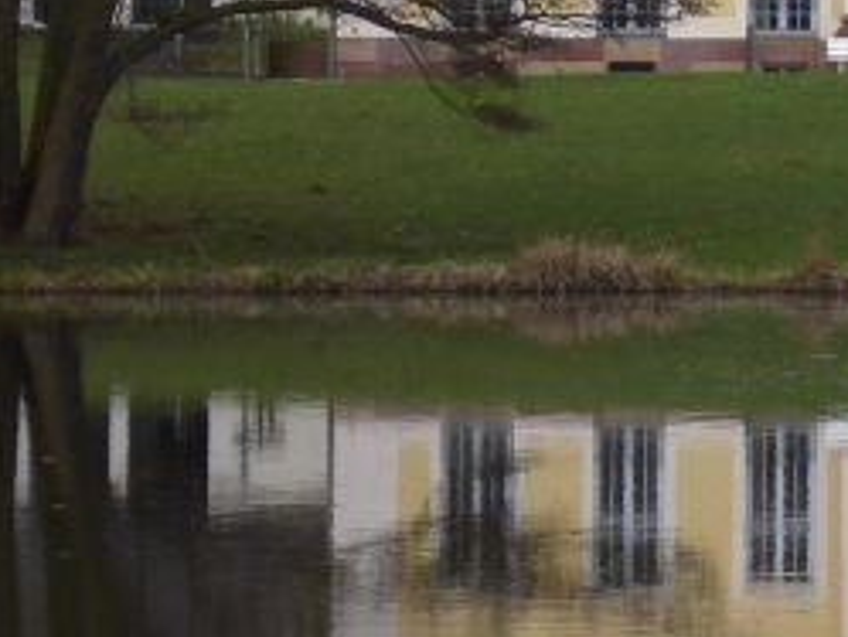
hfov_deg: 6.9
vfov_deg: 5.2
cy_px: -27
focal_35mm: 283
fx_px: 6936
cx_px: 1001
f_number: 4.4
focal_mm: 14.6
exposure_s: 1/250
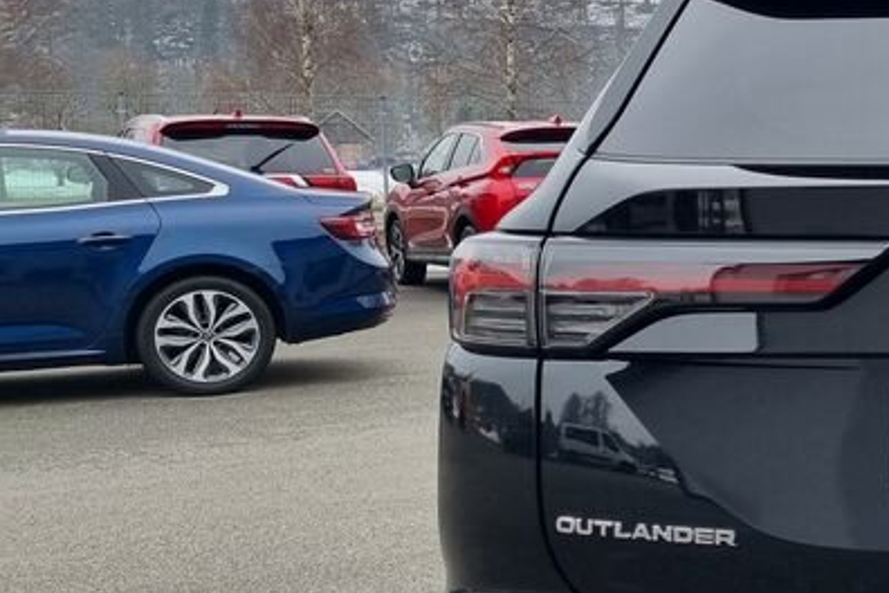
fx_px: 1728
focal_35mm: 70
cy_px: 328
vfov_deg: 19.5
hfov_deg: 25.1
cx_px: 1147
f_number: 1.8
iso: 50
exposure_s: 1/299
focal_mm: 5.4
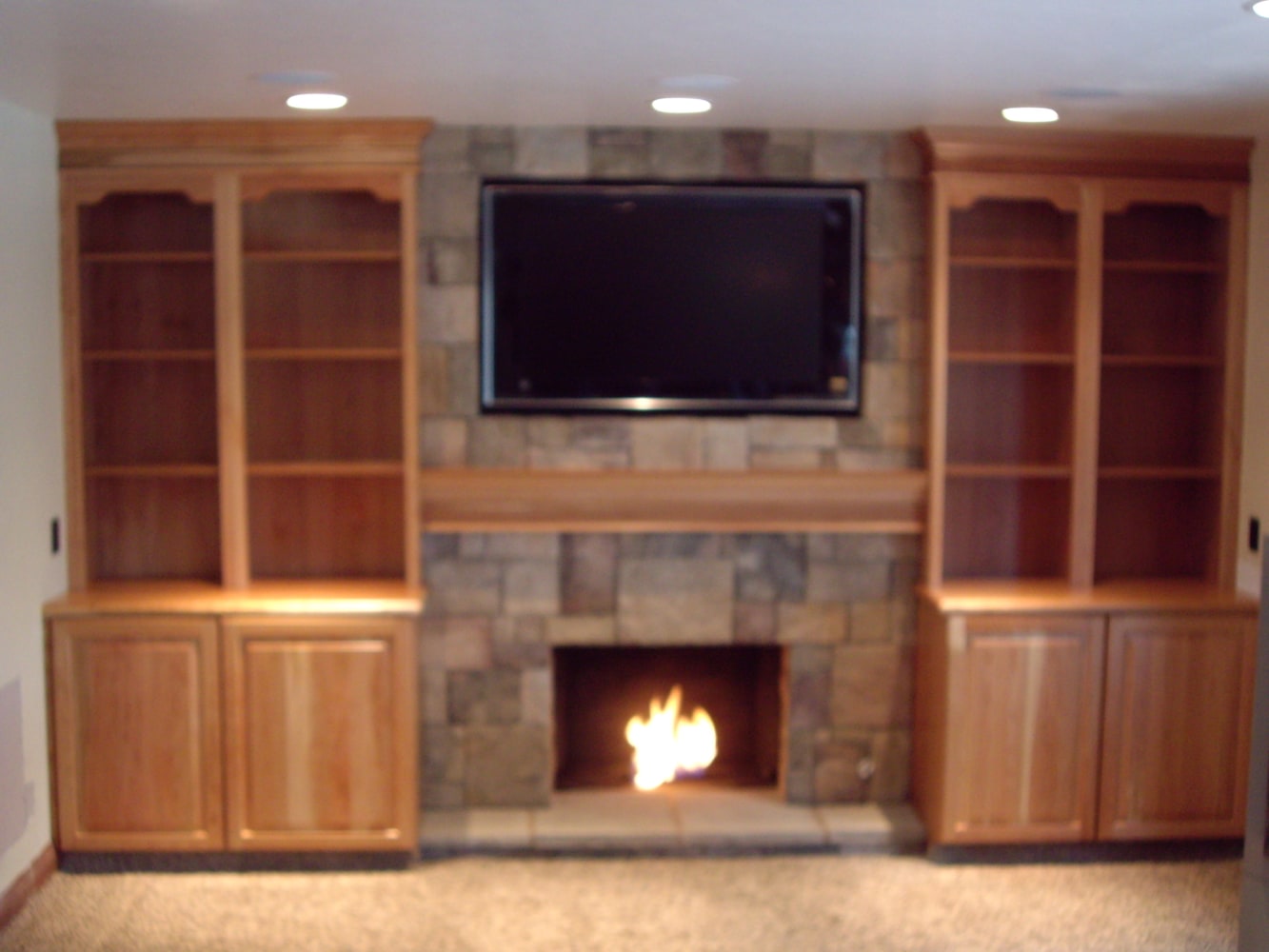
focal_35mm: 47
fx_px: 1723
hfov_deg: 40.4
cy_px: 476
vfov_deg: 30.9
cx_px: 634
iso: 200
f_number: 3
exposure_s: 1/15
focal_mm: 7.6
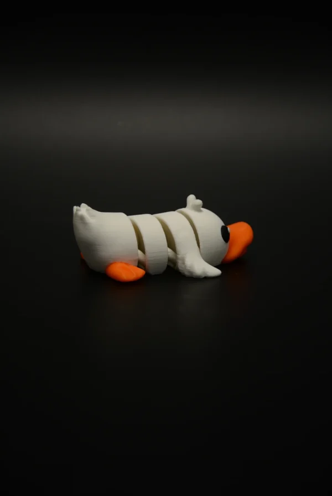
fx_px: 2175
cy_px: 248
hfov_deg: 8.7
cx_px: 166
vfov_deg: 13.0
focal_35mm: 158
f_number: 5.6
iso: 400
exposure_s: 1/60
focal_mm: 105
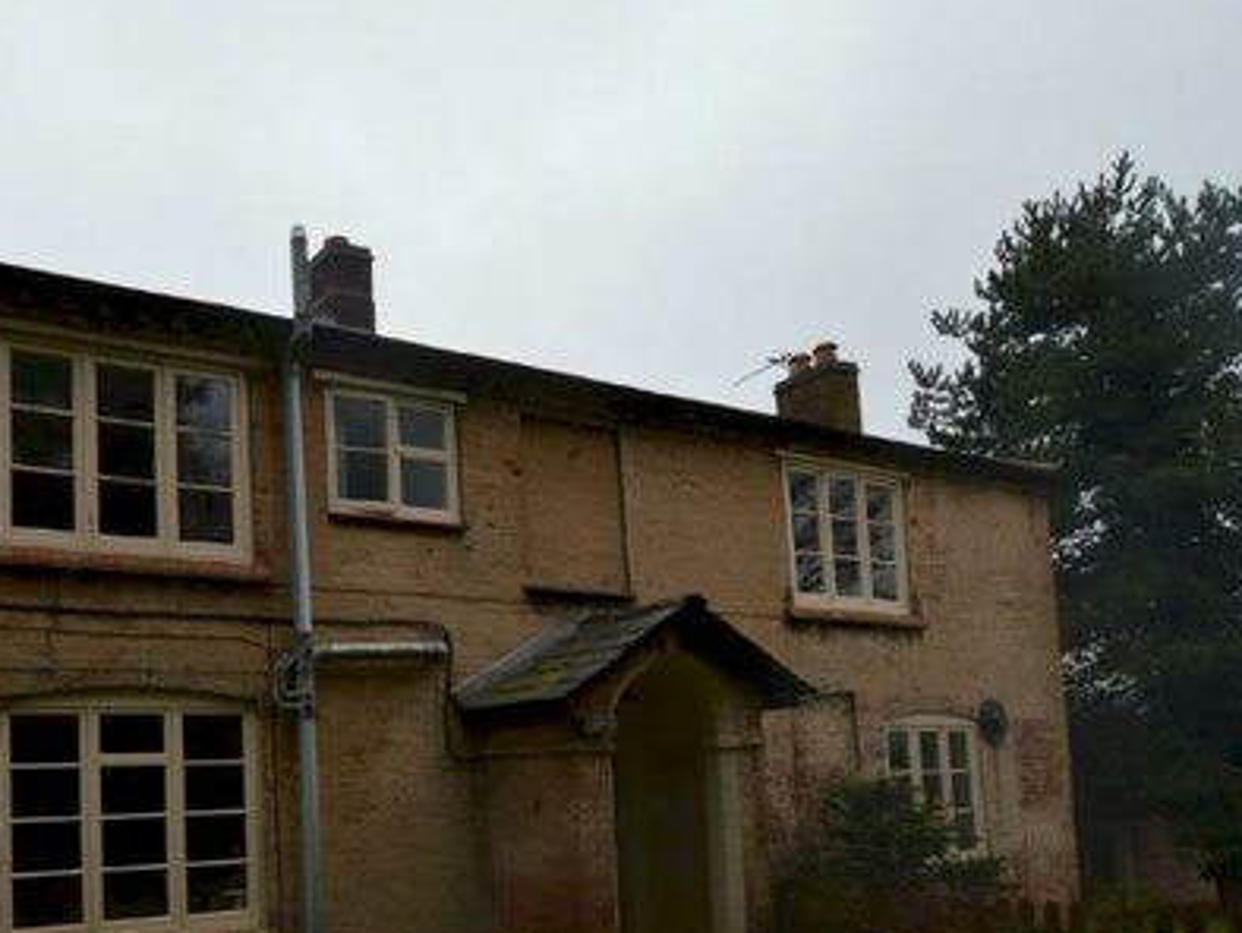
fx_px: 1056
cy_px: 703
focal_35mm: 29
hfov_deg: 57.2
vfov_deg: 45.9
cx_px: 284
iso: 100
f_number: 5.6
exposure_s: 1/125
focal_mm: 11.5
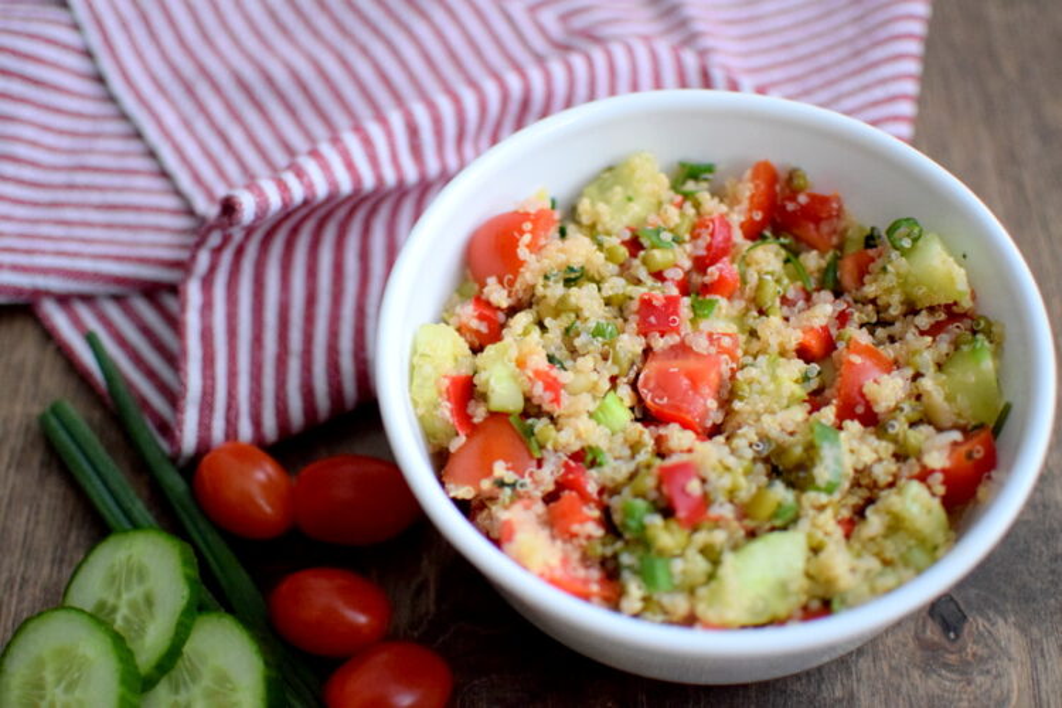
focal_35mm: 52
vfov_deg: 25.8
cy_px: 354
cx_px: 531
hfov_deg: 37.9
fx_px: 1549
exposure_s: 1/1250
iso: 3600
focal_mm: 35
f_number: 1.8
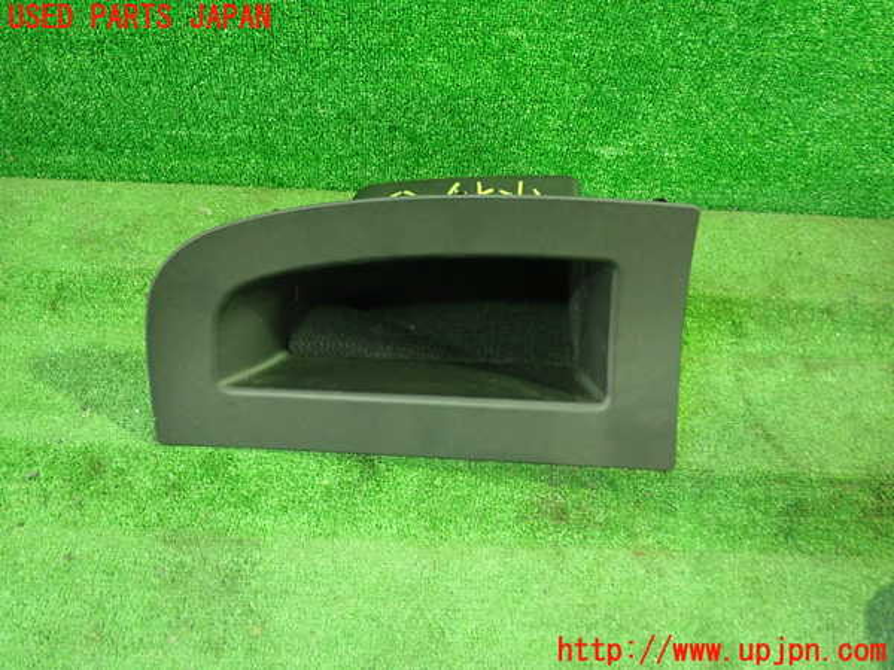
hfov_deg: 60.0
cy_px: 335
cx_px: 447
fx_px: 775
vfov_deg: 46.8
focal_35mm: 30
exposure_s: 1/30
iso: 1000
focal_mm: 5.5
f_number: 2.3
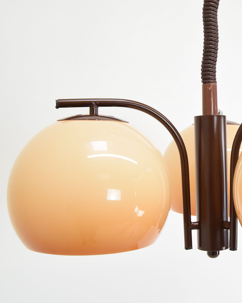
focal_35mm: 49
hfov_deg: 29.9
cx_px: 209
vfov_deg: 38.3
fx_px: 436
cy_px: 151
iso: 1600
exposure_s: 1/160
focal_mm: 23
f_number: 6.3
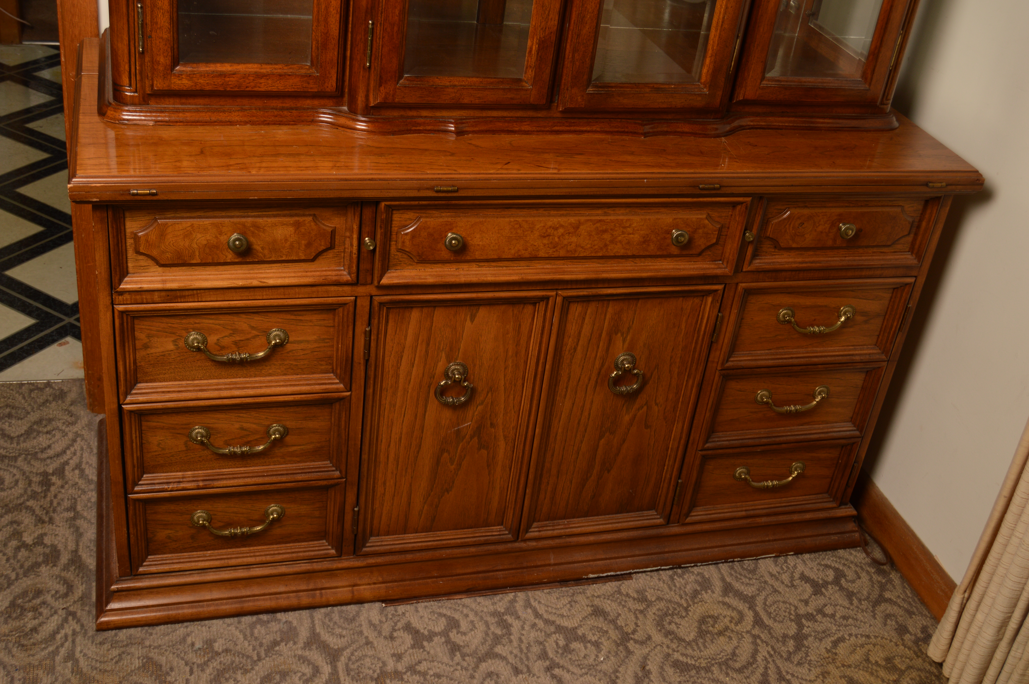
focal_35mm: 39
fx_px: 1114
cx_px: 514
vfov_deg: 34.1
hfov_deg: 49.6
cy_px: 342
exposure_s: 1/160
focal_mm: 26
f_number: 5.6
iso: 100
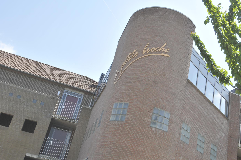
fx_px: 281
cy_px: 75
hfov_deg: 46.3
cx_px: 137
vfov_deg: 31.8
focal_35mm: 42
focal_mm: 24
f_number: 9
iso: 200
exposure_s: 1/250
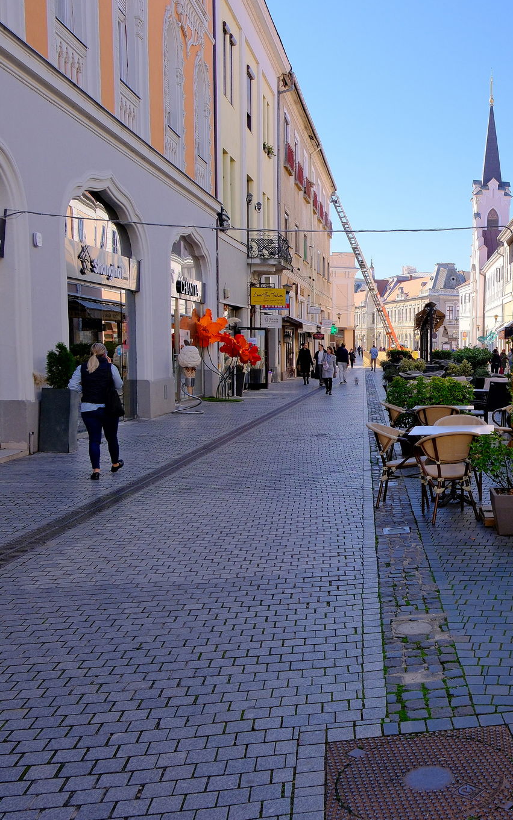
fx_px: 827
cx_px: 533
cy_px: 407
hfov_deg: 31.4
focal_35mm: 37
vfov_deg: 52.7
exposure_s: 1/480
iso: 640
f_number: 5.6
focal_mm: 16
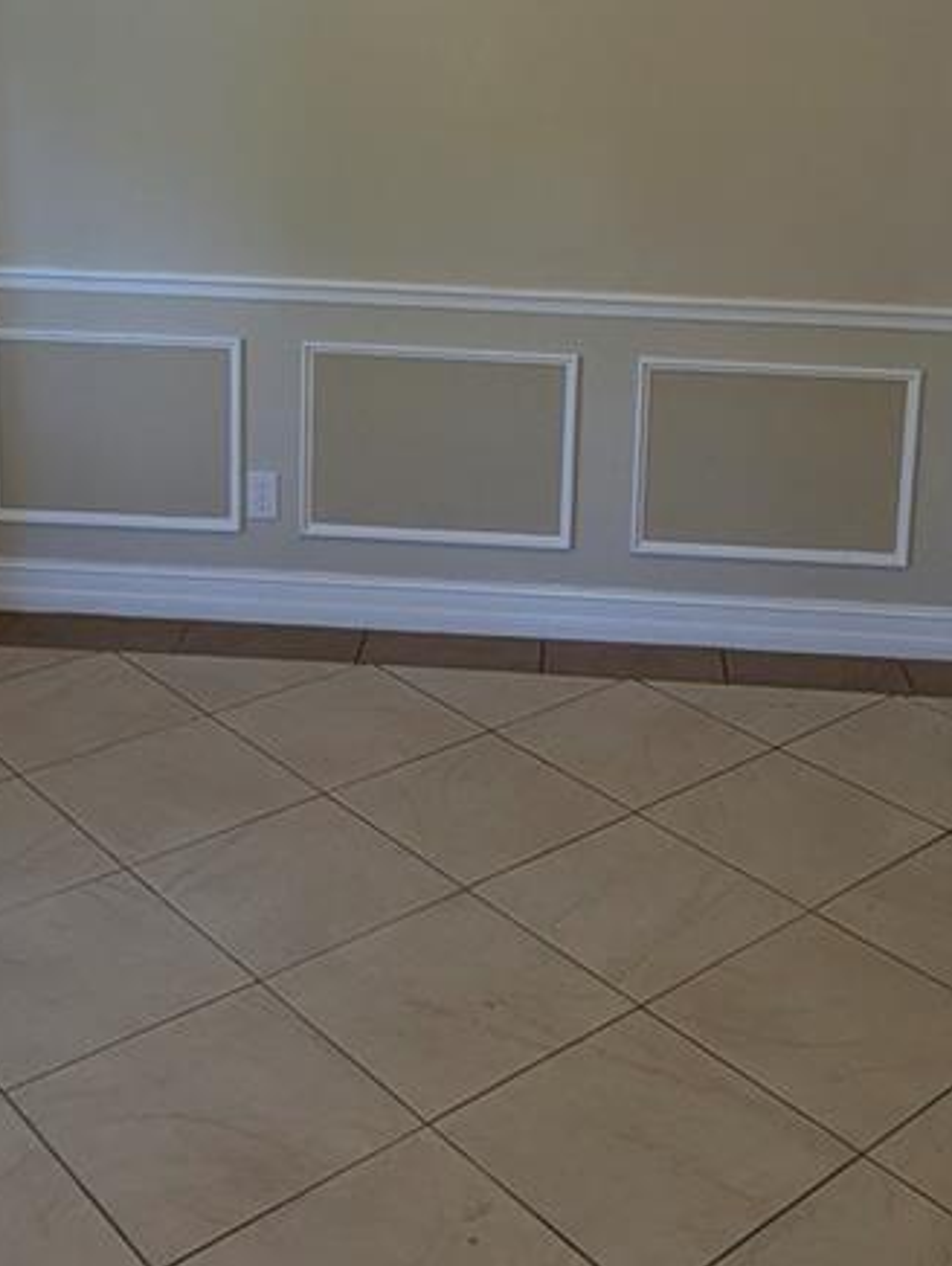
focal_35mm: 44
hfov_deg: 32.9
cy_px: 247
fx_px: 1610
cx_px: 547
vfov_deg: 41.0
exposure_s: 1/120
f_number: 2.2
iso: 56
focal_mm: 2.35
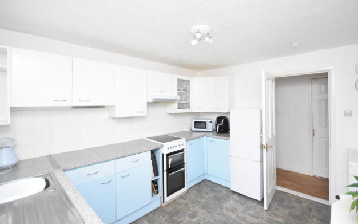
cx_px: 180
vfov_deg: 71.1
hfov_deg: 97.8
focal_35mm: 16
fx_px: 156
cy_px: 102
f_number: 4
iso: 3600
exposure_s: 1/60
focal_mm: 10
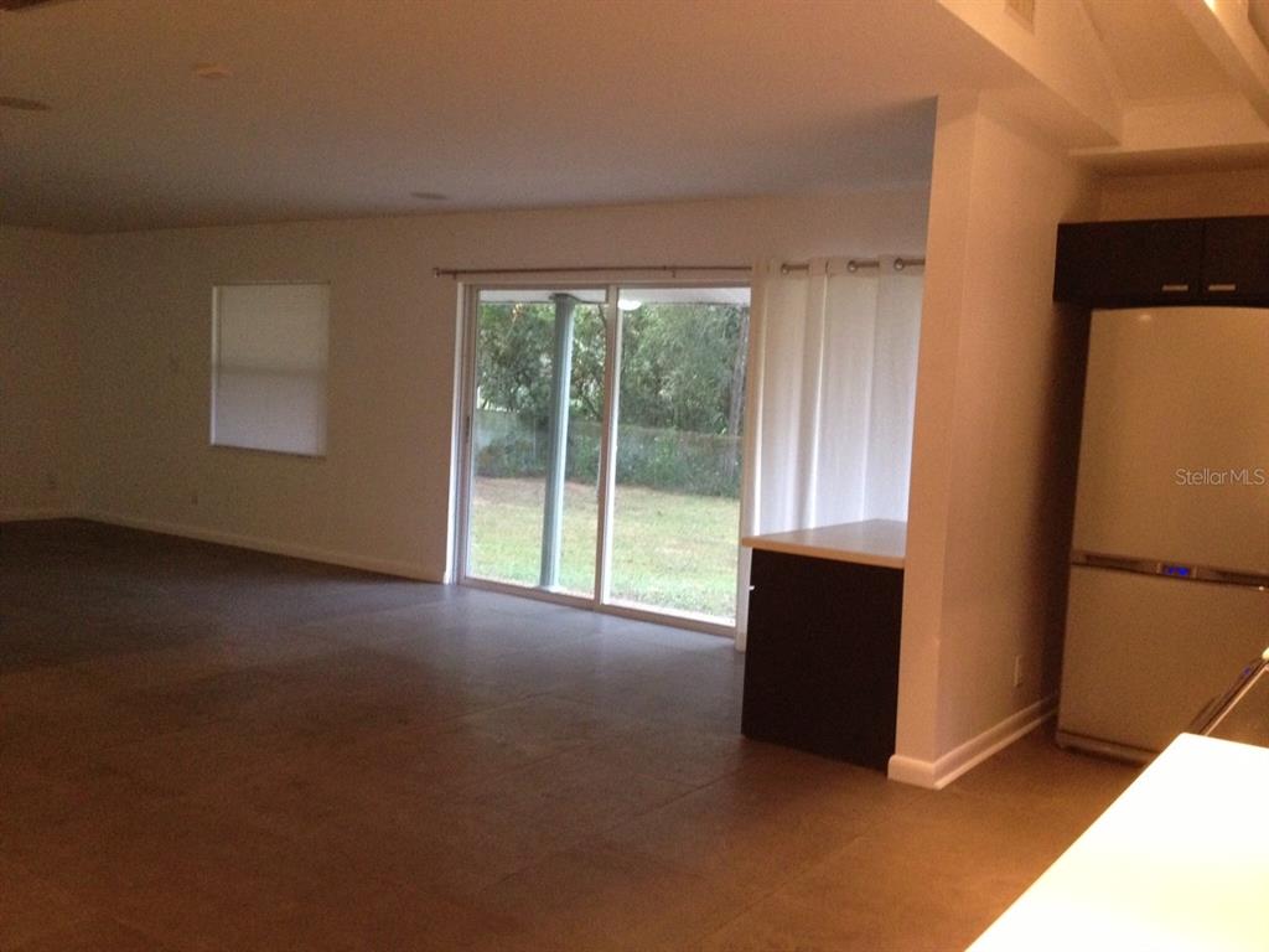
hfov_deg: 52.6
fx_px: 1283
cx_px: 634
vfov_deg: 40.7
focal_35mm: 35
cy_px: 476
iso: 400
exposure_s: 1/20
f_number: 2.4
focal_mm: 4.28
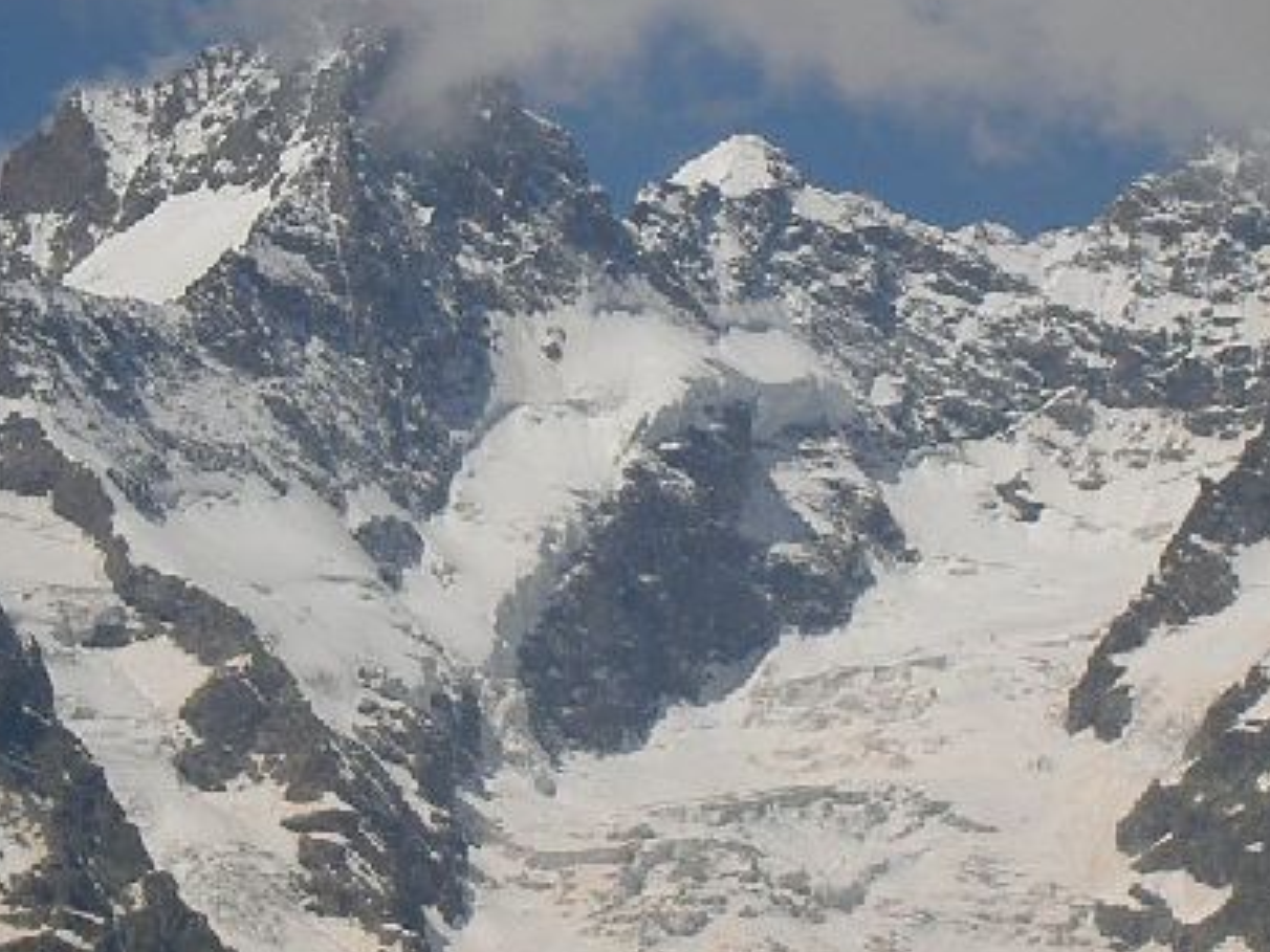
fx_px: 8108
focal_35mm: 221
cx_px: 655
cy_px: 77
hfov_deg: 9.0
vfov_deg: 6.7
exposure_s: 1/400
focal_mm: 16.8
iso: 50
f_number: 8.3
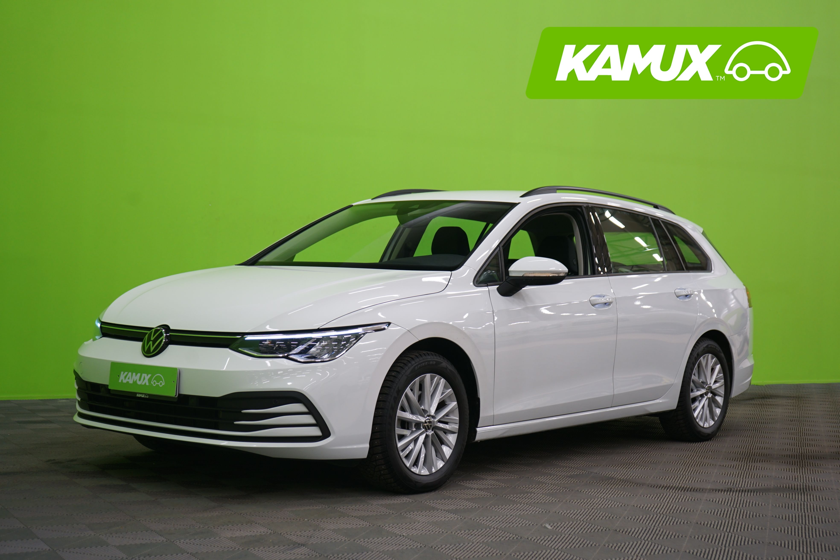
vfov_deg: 25.5
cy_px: 280
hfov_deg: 37.5
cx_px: 420
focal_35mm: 53
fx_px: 1237
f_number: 5
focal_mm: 53
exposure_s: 1/13
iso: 400
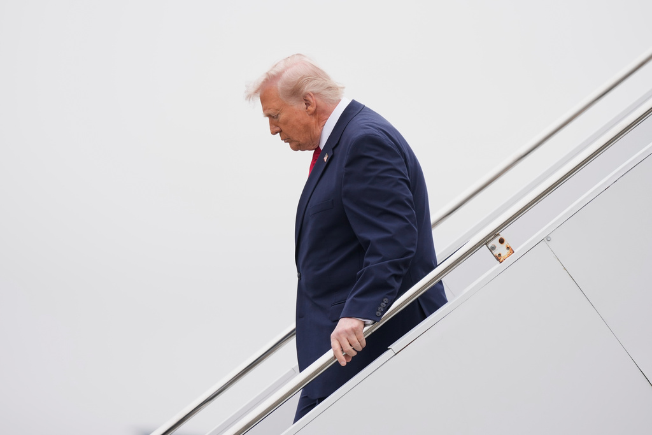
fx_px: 5434
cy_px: 218
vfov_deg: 4.6
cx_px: 326
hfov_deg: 6.9
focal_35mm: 300
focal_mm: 200
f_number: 3.5
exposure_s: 1/1250
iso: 320
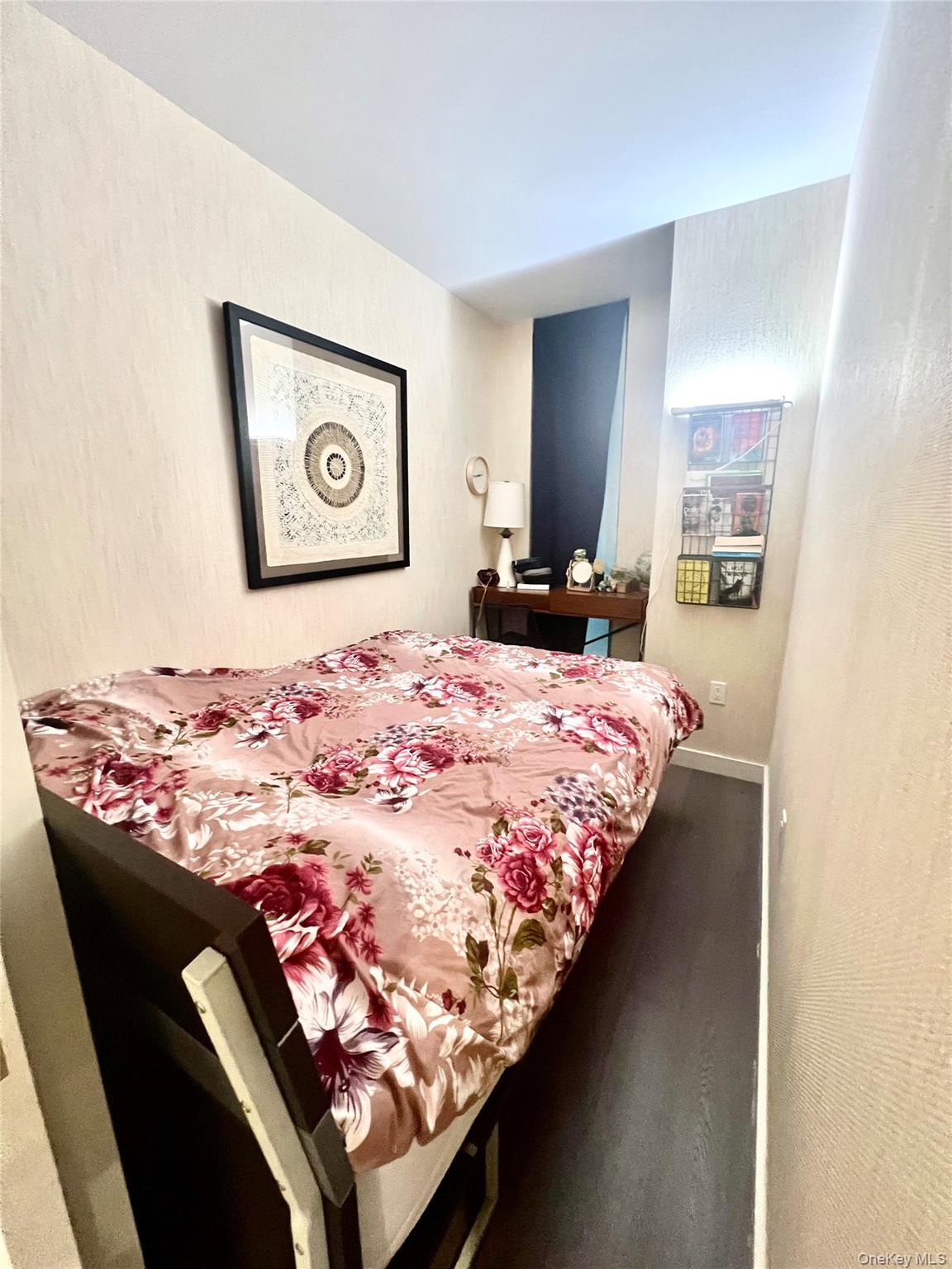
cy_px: 634
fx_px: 477
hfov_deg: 89.9
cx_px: 476
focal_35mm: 13
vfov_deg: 106.2
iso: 640
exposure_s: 1/60
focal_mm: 1.57
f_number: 1.8
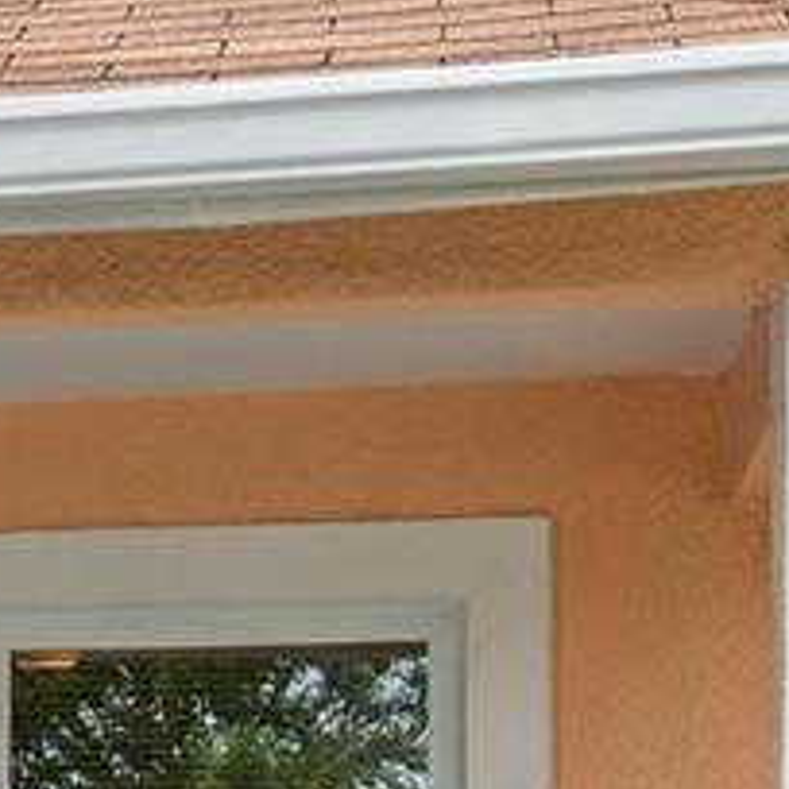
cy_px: 1096
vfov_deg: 11.1
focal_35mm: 153
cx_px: -681
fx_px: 3945
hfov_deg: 10.6
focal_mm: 23
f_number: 8
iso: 200
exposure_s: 1/400
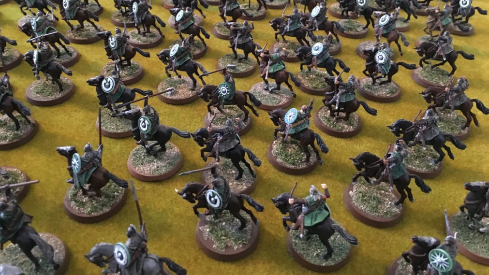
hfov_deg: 61.0
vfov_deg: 36.3
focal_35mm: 32
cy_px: 92
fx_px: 415
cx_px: 246
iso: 320
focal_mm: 4.15
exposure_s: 1/17
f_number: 2.2
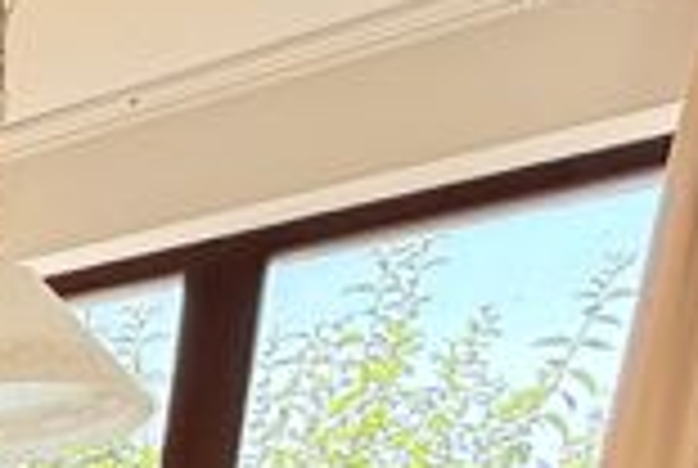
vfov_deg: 14.1
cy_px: 1130
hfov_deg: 21.3
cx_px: -534
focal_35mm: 66
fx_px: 1282
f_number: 2.2
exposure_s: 1/166
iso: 50
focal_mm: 2.22
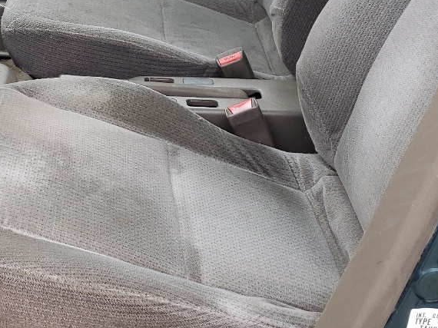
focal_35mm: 73
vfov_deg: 20.0
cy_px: 77
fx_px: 923
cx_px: 31
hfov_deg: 25.7
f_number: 1.5
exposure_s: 1/132
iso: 50
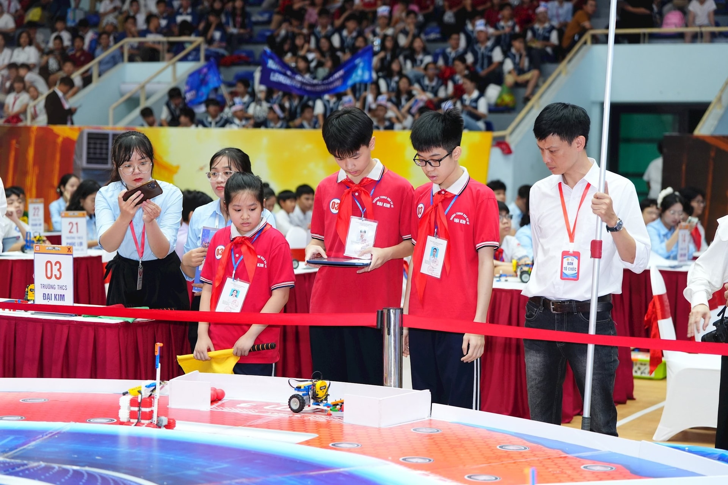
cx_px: 364
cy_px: 242
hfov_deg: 26.0
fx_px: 1577
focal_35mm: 78
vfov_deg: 17.5
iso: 1000
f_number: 3.2
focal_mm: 78
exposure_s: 1/160
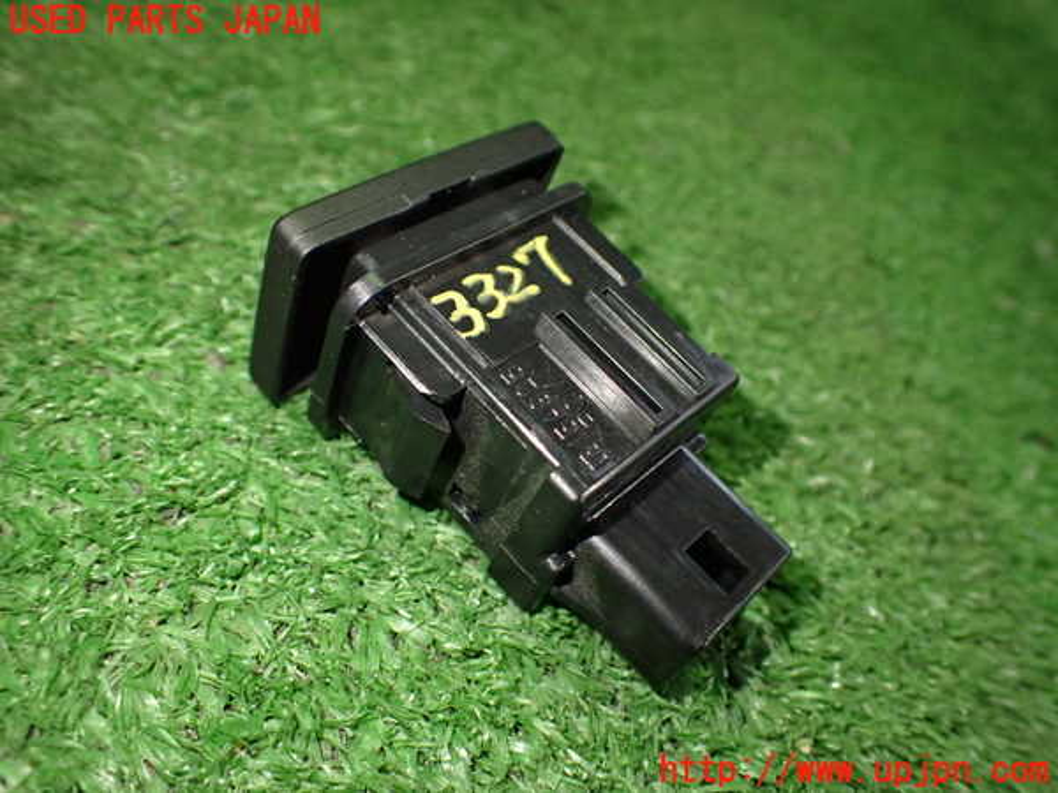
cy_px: 396
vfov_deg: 46.8
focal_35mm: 30
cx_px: 529
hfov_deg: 60.0
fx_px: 917
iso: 640
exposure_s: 1/125
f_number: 2.3
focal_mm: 5.4
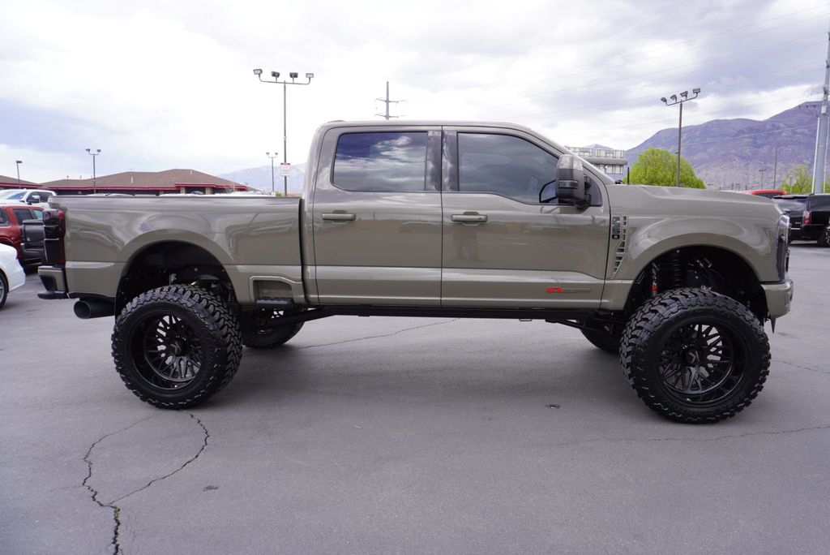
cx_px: 415
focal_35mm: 24
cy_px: 278
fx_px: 554
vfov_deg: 53.2
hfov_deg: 73.7
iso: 100
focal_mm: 16
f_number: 6.3
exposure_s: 1/100
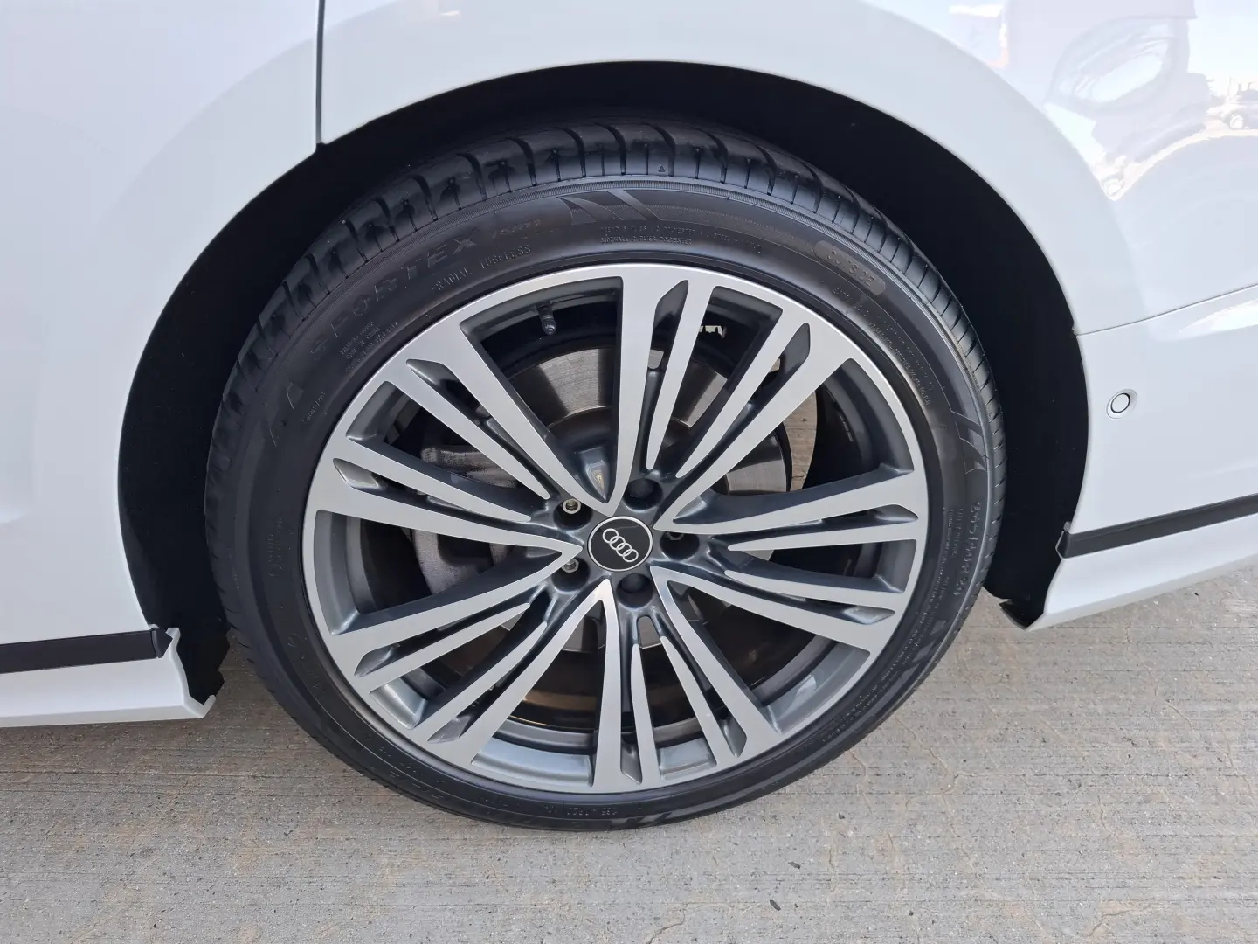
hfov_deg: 73.9
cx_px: 629
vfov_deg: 58.9
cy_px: 472
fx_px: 836
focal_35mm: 23
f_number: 1.8
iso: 50
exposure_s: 1/111
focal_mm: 5.54
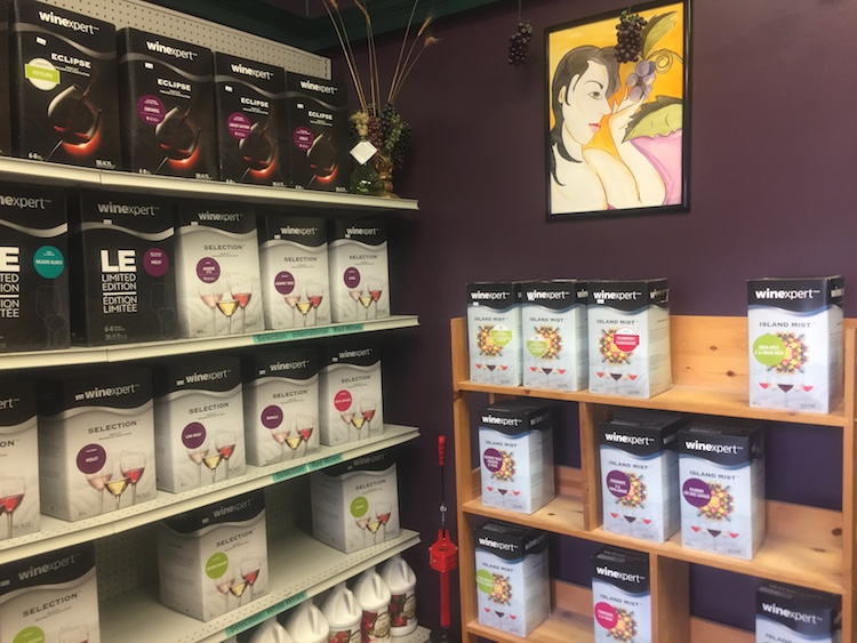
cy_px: 322
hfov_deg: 61.6
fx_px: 718
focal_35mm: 29
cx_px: 428
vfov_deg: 48.3
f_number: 2.2
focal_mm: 4.15
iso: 100
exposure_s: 1/30
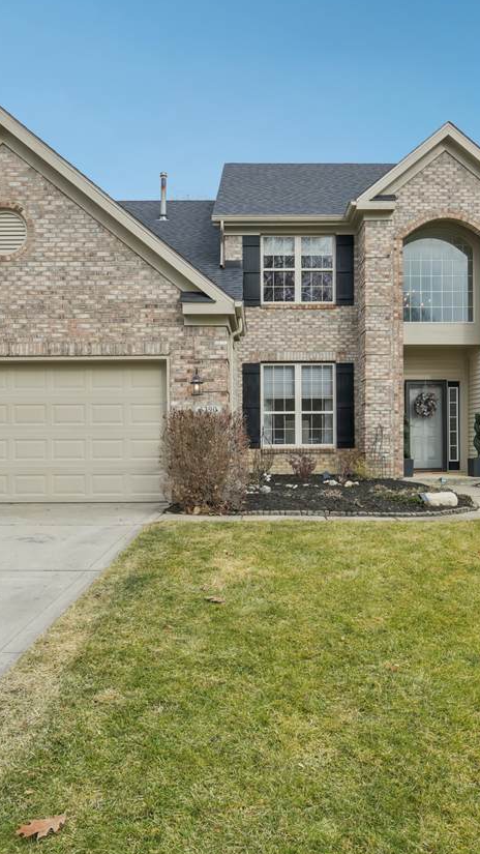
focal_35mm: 26
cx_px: 275
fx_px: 588
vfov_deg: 71.9
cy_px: 429
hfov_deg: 44.3
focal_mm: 16
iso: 100
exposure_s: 1/125
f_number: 8
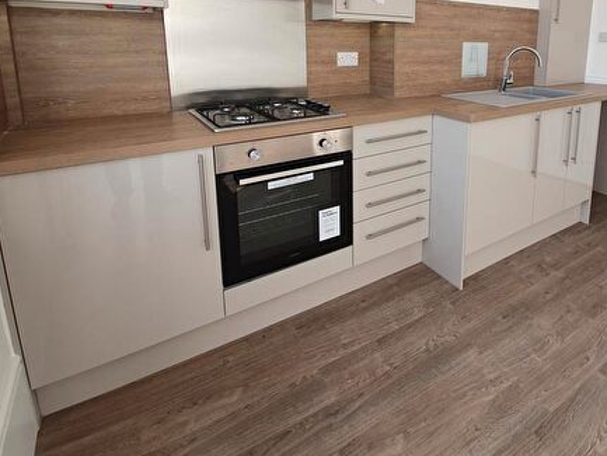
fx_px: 368
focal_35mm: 21
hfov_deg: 77.1
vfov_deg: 59.6
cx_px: 391
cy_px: 107
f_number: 2.2
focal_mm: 1.8
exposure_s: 1/137
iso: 50
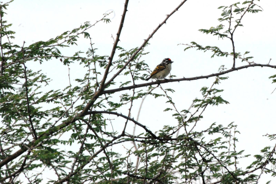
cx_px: 138
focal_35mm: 450
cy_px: 92
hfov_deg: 4.6
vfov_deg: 3.1
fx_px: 3454
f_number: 32
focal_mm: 300
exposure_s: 1/160
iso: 1600
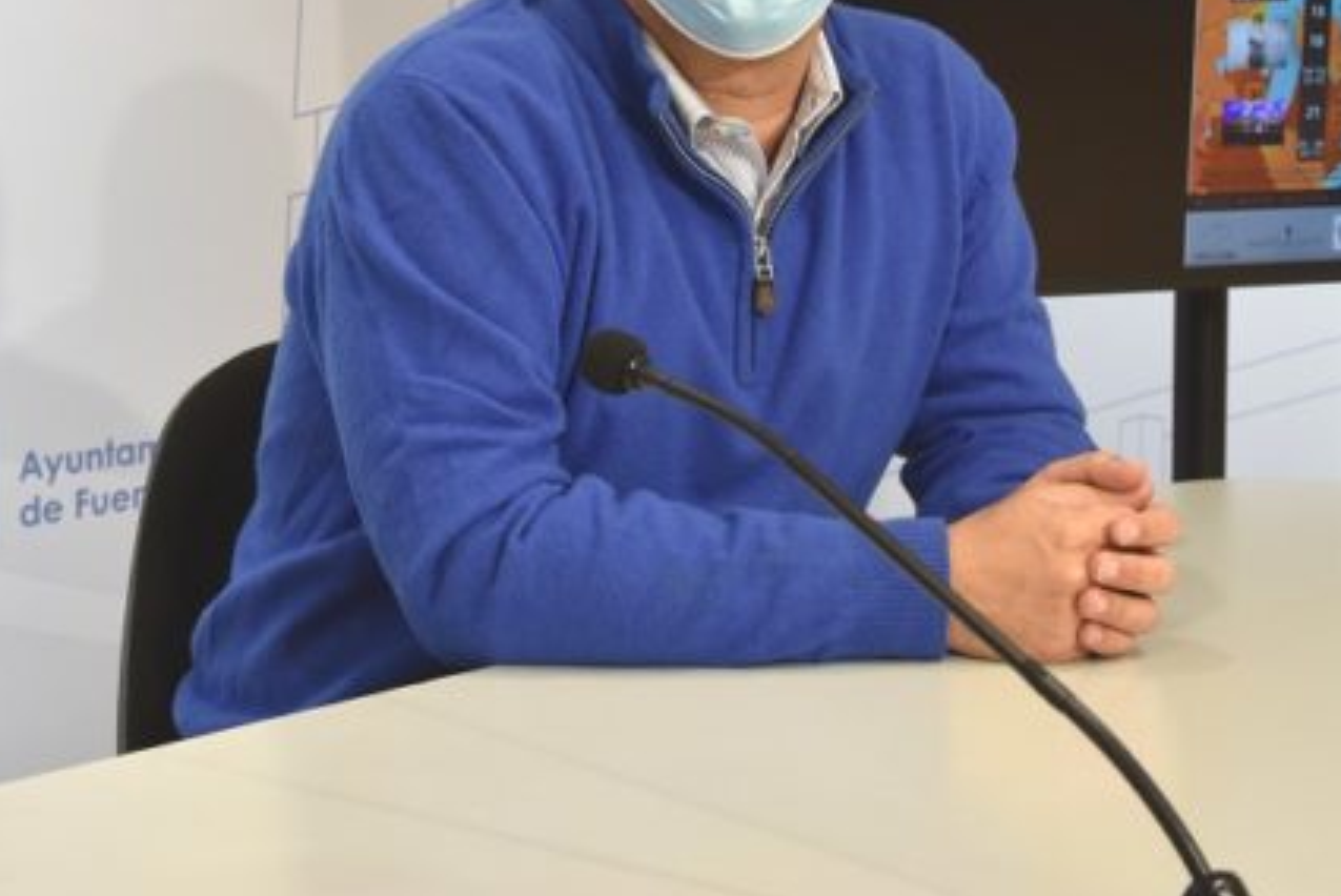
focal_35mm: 87
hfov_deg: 23.4
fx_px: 3243
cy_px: 98
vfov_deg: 15.6
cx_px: 751
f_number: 6.3
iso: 800
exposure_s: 1/160
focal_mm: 32
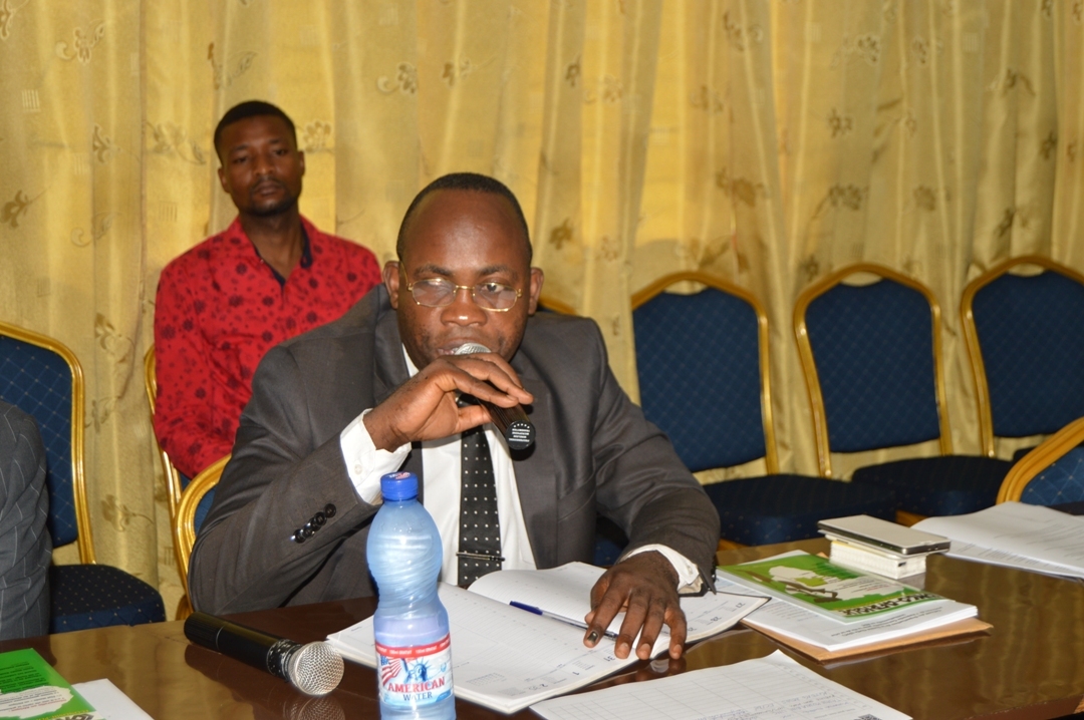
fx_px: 1715
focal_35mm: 57
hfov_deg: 35.1
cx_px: 542
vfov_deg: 23.7
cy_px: 360
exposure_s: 1/60
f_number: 4.8
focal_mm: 38
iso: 200
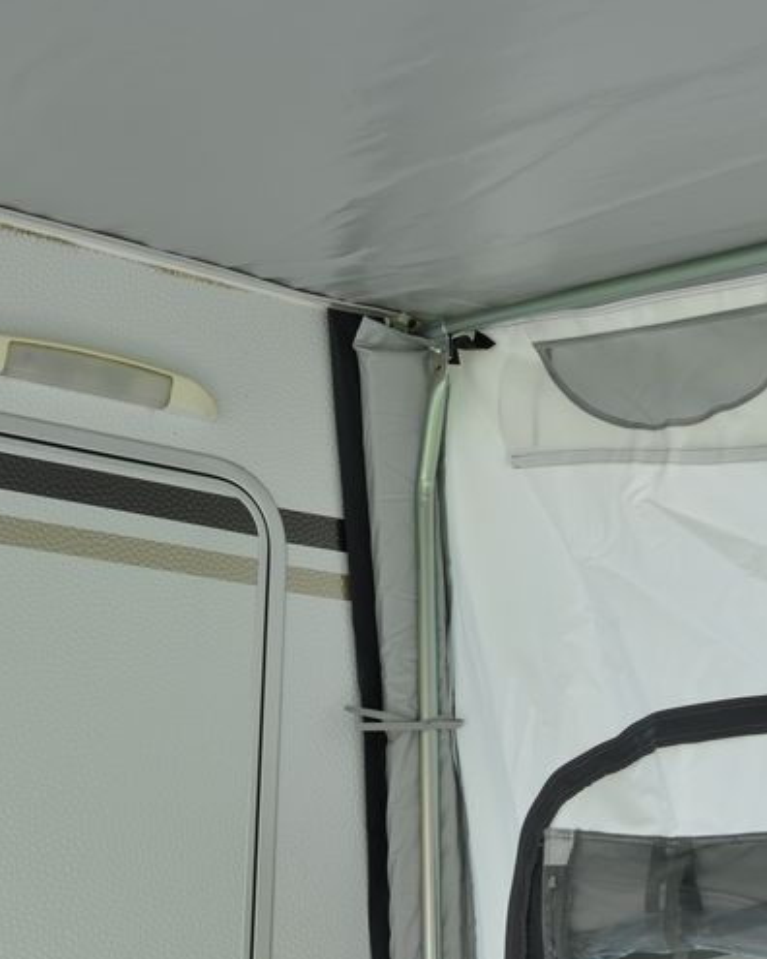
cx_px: 348
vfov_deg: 34.8
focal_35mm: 54
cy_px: 422
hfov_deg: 28.2
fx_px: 1528
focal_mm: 21
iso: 200
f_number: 6.3
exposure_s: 1/160
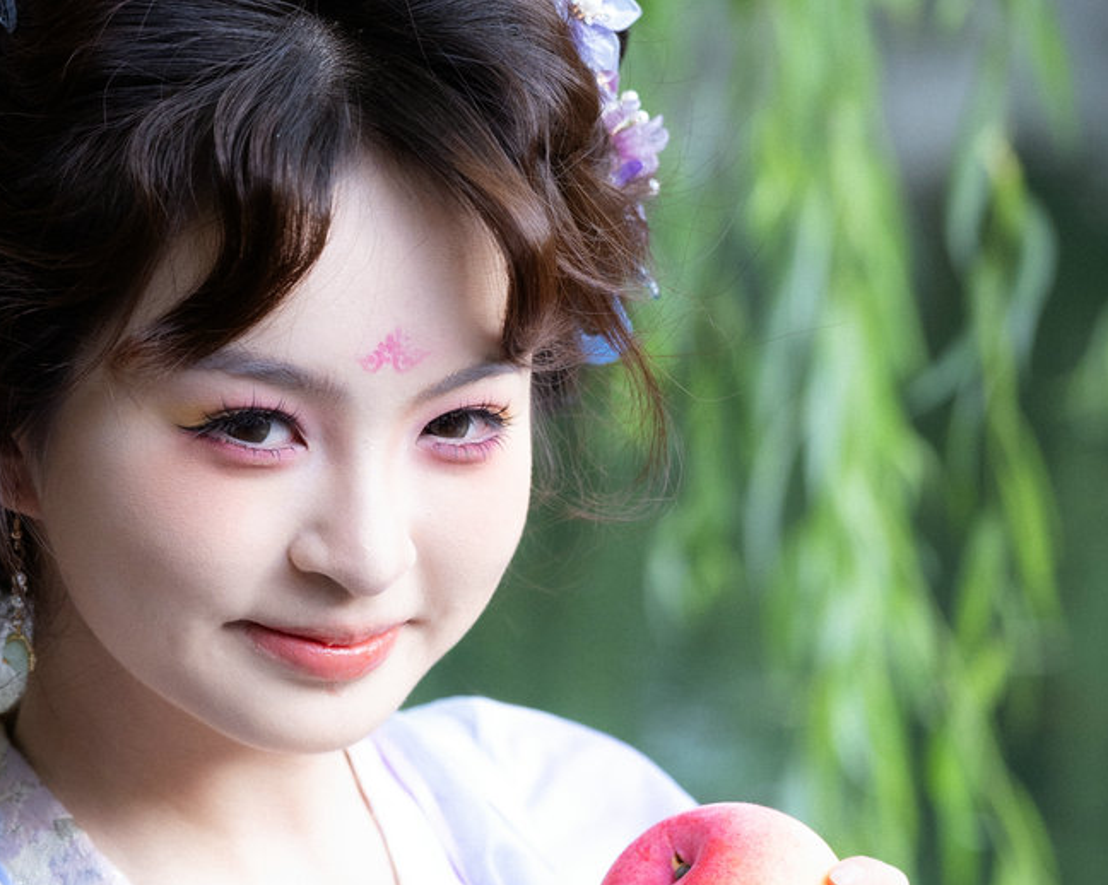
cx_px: 380
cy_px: 632
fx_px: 5573
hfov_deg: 11.3
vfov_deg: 9.1
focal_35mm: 170
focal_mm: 87
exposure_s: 1/400
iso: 640
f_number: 4
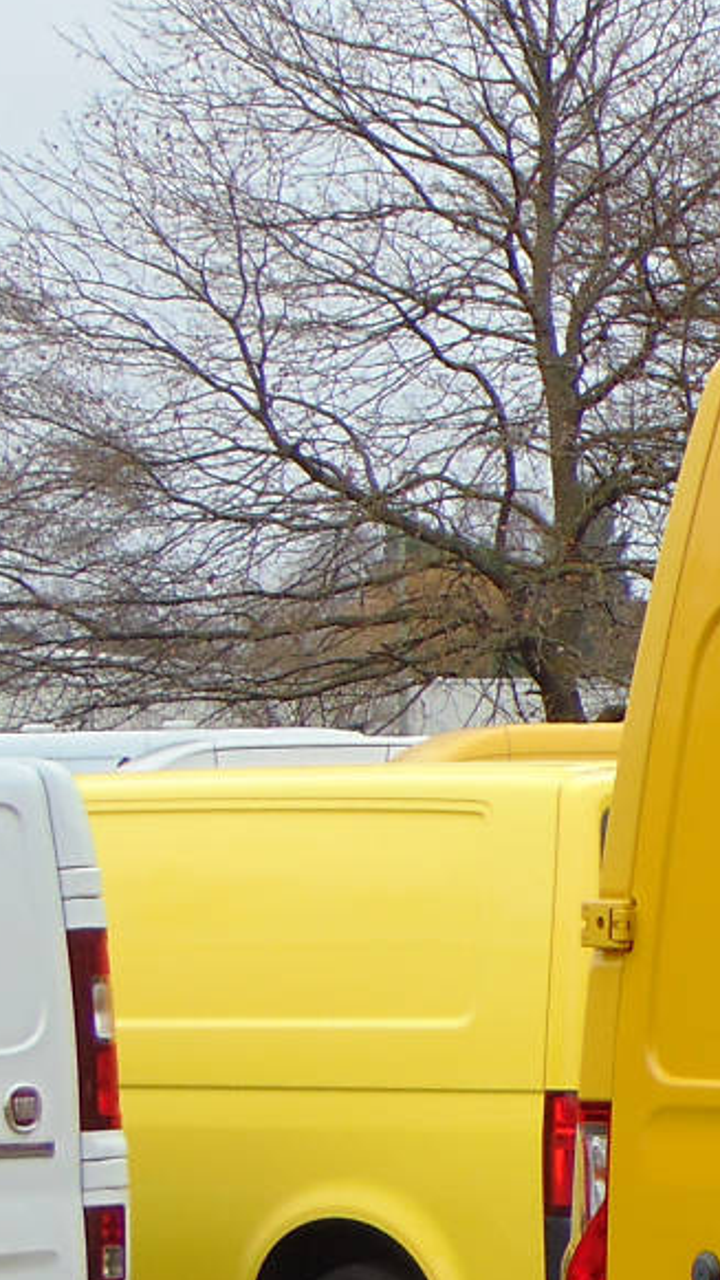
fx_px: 5089
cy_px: 1044
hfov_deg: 7.6
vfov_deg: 14.2
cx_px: 1709
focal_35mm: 150
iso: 80
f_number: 3.5
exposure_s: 1/40
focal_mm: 9
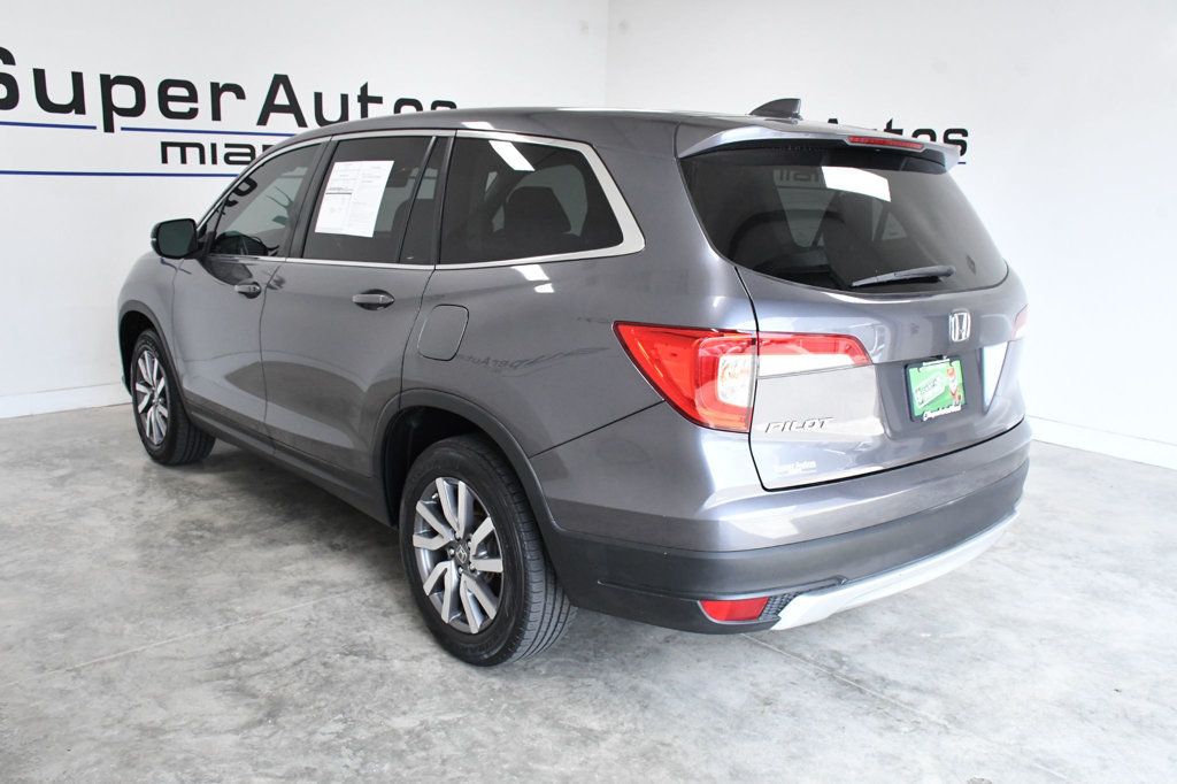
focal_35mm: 30
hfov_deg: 61.9
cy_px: 392
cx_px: 588
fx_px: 980
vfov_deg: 43.6
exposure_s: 1/320
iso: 2500
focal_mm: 20
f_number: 9
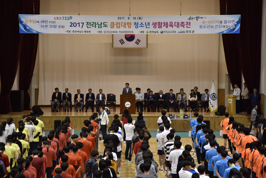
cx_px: 133
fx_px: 887
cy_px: 89
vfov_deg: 11.4
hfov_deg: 17.1
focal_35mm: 120
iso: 800
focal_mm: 120
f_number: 4.5
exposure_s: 1/125
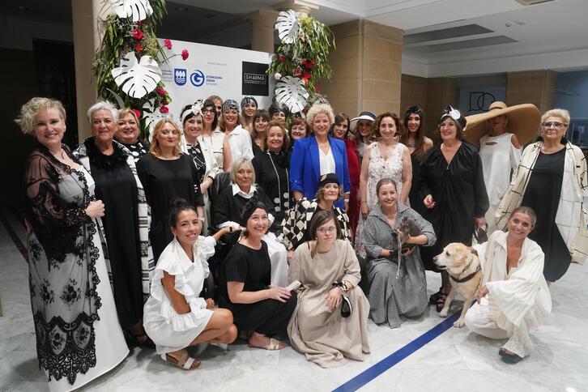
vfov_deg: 53.1
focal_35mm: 24
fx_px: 392
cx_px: 294
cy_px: 196
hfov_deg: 73.7
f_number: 4.5
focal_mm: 24
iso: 2500
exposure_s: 1/125
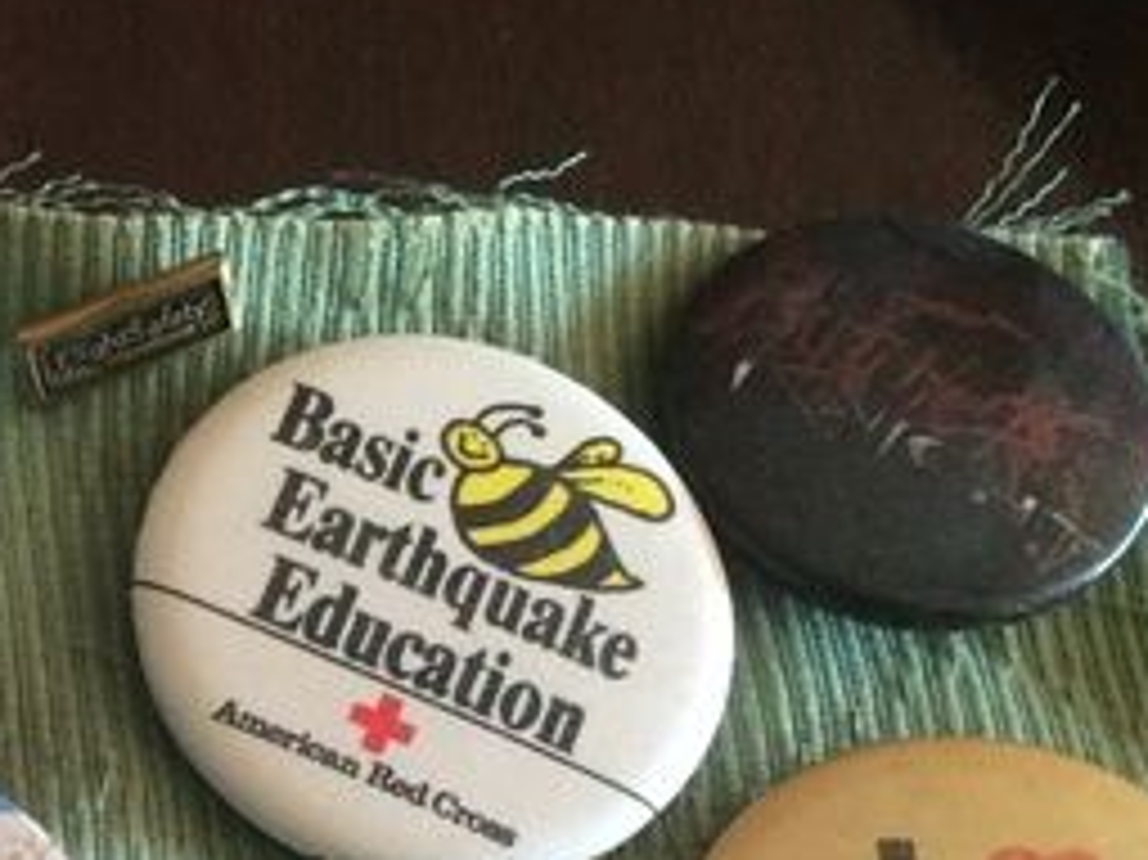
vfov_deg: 13.4
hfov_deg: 16.8
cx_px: -594
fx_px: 3514
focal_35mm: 106
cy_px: 1168
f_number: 2.2
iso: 160
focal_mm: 4.12
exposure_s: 1/30
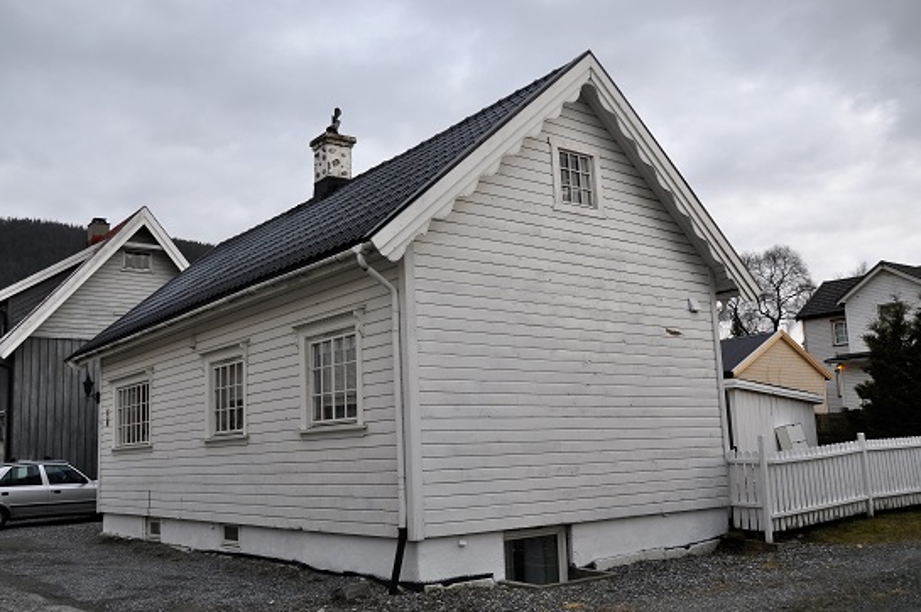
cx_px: 460
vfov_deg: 39.9
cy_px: 306
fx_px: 843
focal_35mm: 33
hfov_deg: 57.3
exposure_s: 1/160
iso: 200
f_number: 6.3
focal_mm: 22
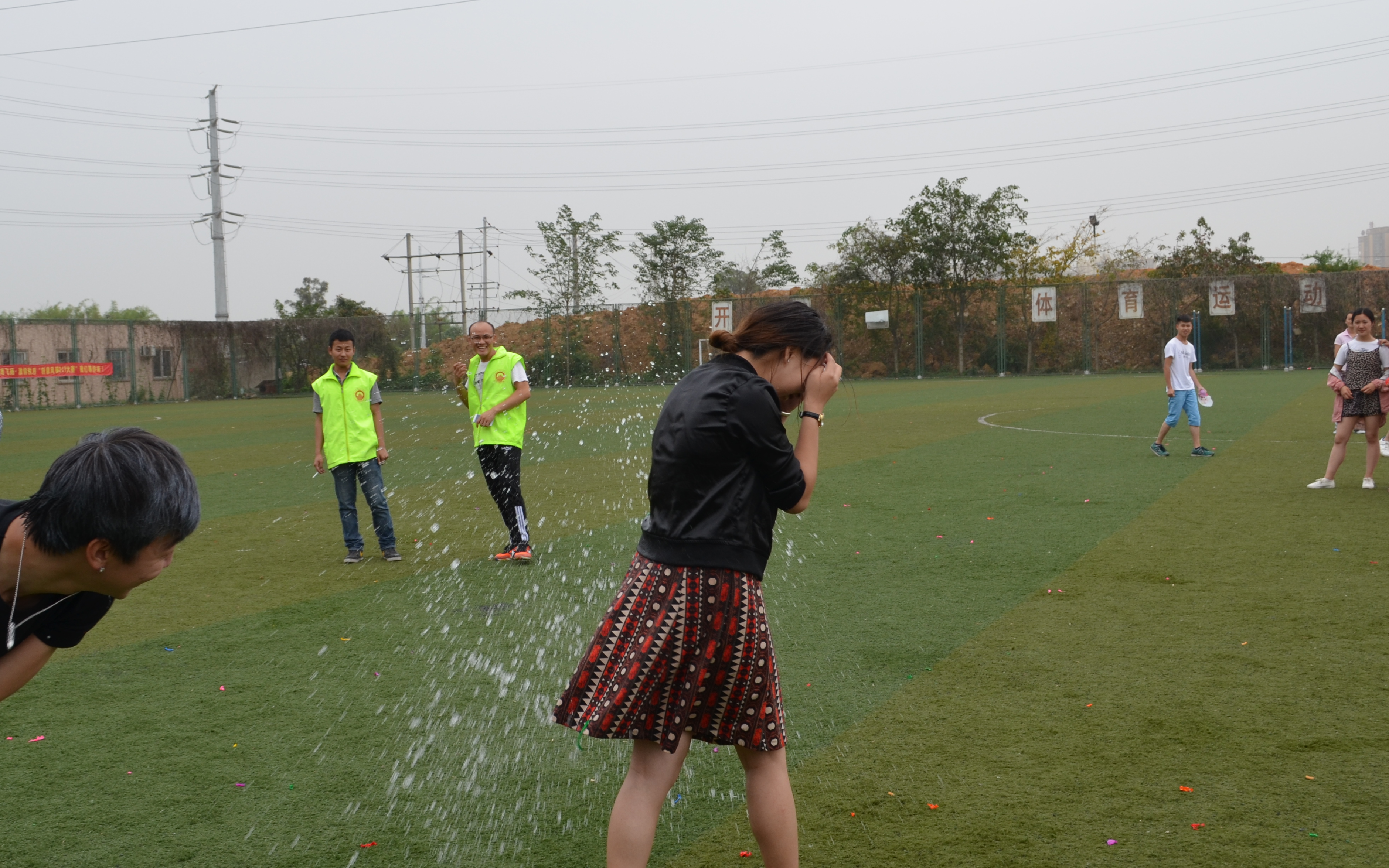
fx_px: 1666
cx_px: 613
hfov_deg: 45.2
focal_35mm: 44
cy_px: 444
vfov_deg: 29.2
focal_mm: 22
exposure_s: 1/180
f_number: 6.7
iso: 200
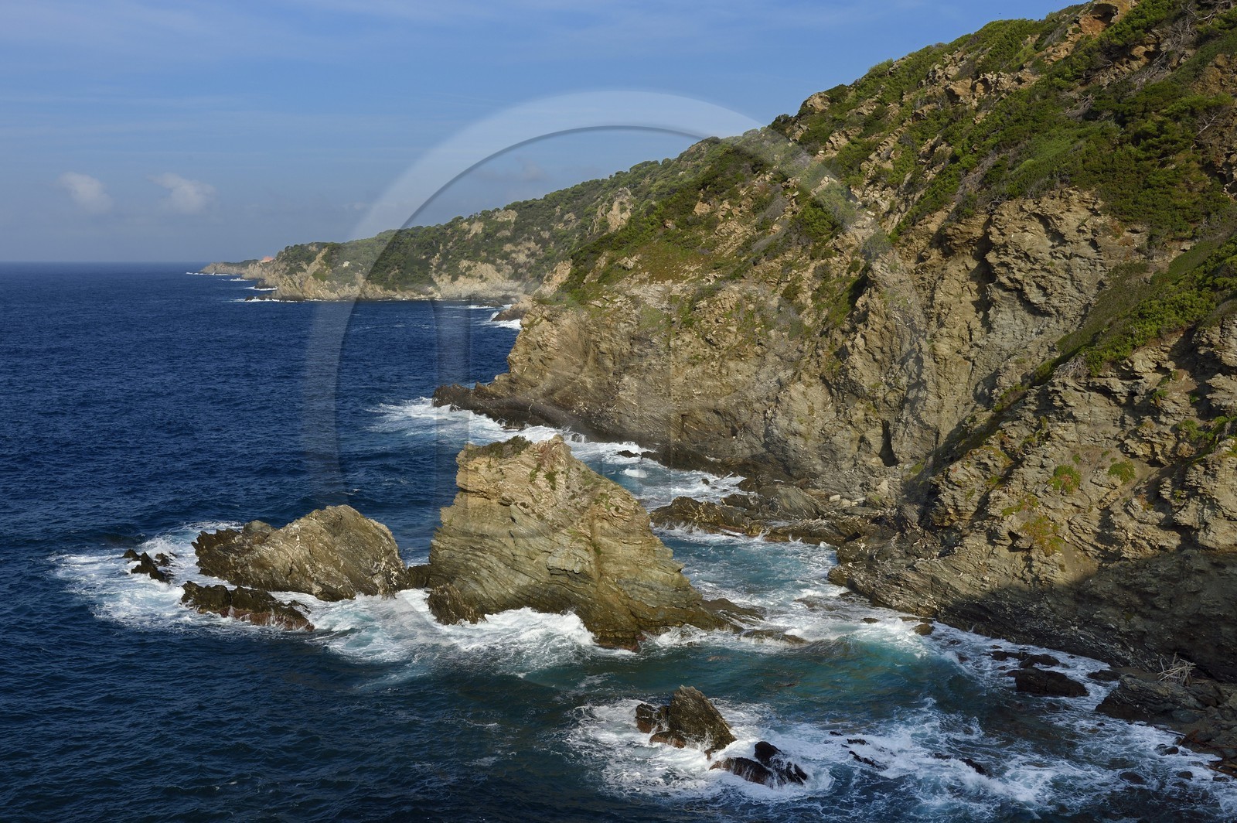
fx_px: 1373
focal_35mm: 40
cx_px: 618
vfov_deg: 33.3
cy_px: 412
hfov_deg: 48.5
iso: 200
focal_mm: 40
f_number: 16
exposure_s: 1/200
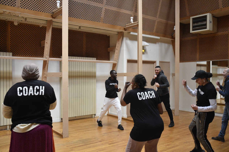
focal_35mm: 34
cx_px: 114
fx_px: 219
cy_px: 76
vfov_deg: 38.4
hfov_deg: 55.1
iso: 1800
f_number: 3.8
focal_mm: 23
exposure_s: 1/60
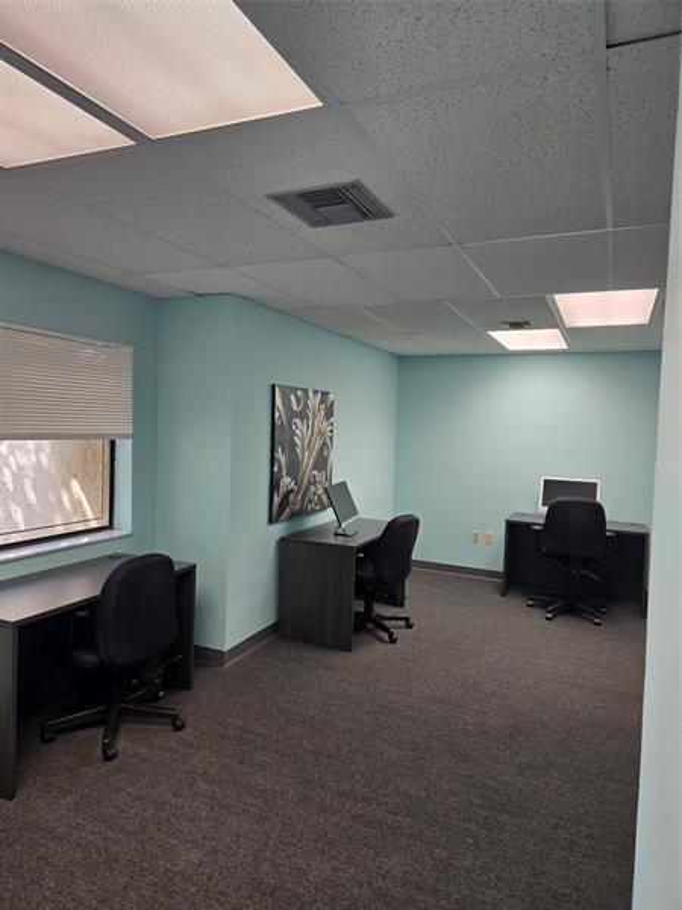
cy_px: 455
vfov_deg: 73.9
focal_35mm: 23
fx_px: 604
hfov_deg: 58.9
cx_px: 341
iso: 100
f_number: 1.7
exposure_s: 1/120
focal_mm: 6.3
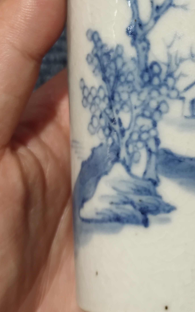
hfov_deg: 12.2
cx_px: 219
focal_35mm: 105
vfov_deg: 19.7
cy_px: 97
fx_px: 893
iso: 400
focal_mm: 6.72
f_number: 1.69
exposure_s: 1/71
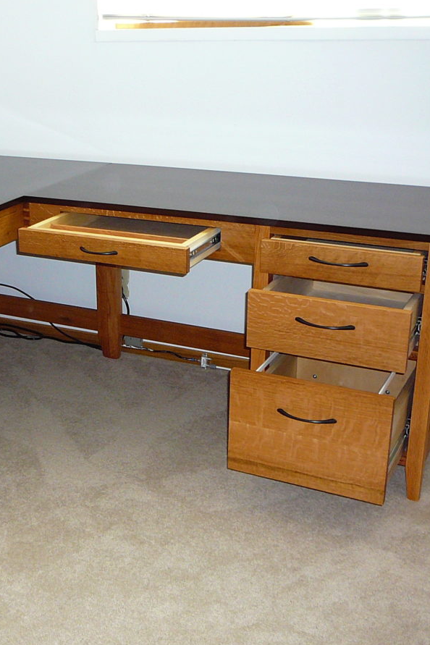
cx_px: 72
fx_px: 878
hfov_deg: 26.9
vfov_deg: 40.3
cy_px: 324
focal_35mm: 49
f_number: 2.8
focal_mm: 5.2
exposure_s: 1/30
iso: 160
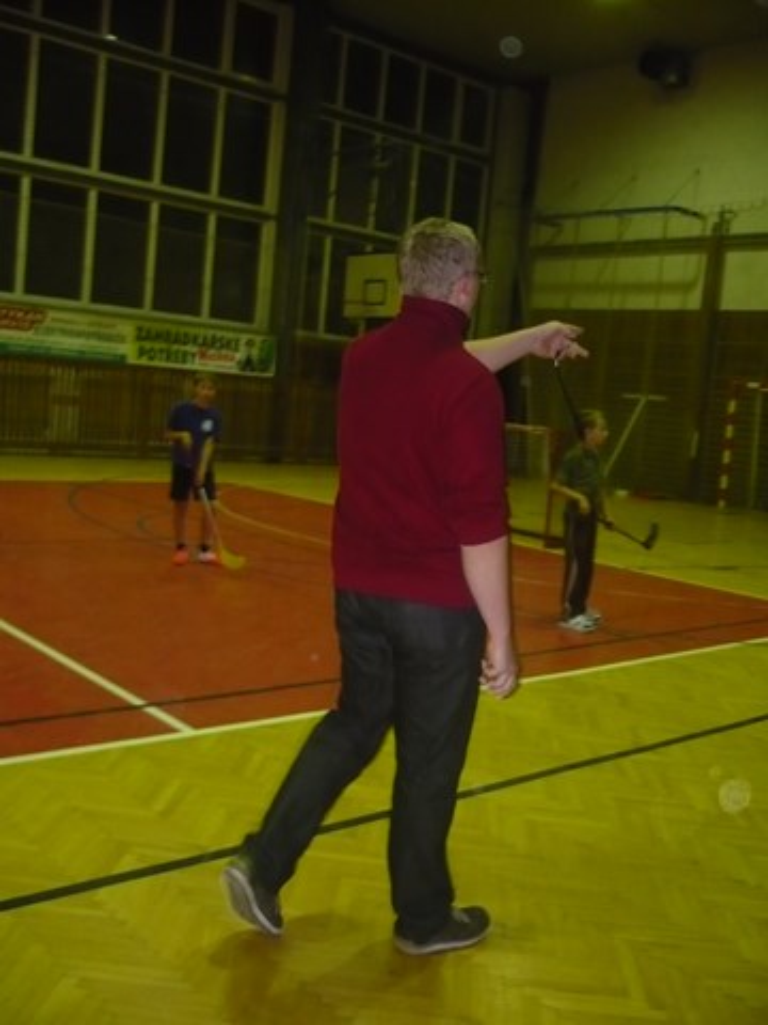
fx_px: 1035
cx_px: 384
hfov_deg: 40.7
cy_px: 512
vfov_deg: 52.6
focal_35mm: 35
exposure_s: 1/30
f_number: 2.8
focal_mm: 5.8
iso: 250
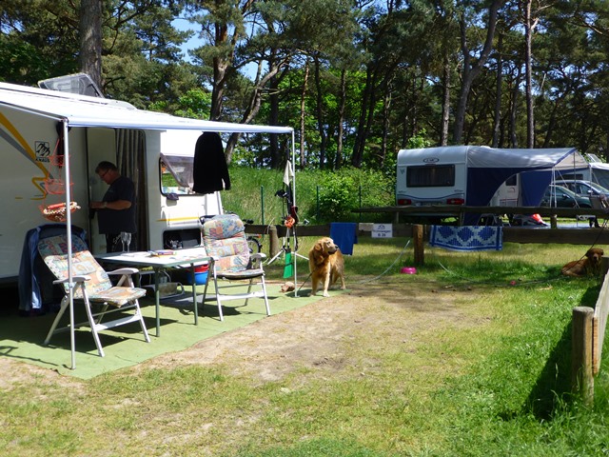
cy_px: 228
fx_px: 598
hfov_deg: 54.0
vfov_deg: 41.8
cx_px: 304
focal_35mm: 34
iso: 100
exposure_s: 1/500
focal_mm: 6.1
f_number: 3.7
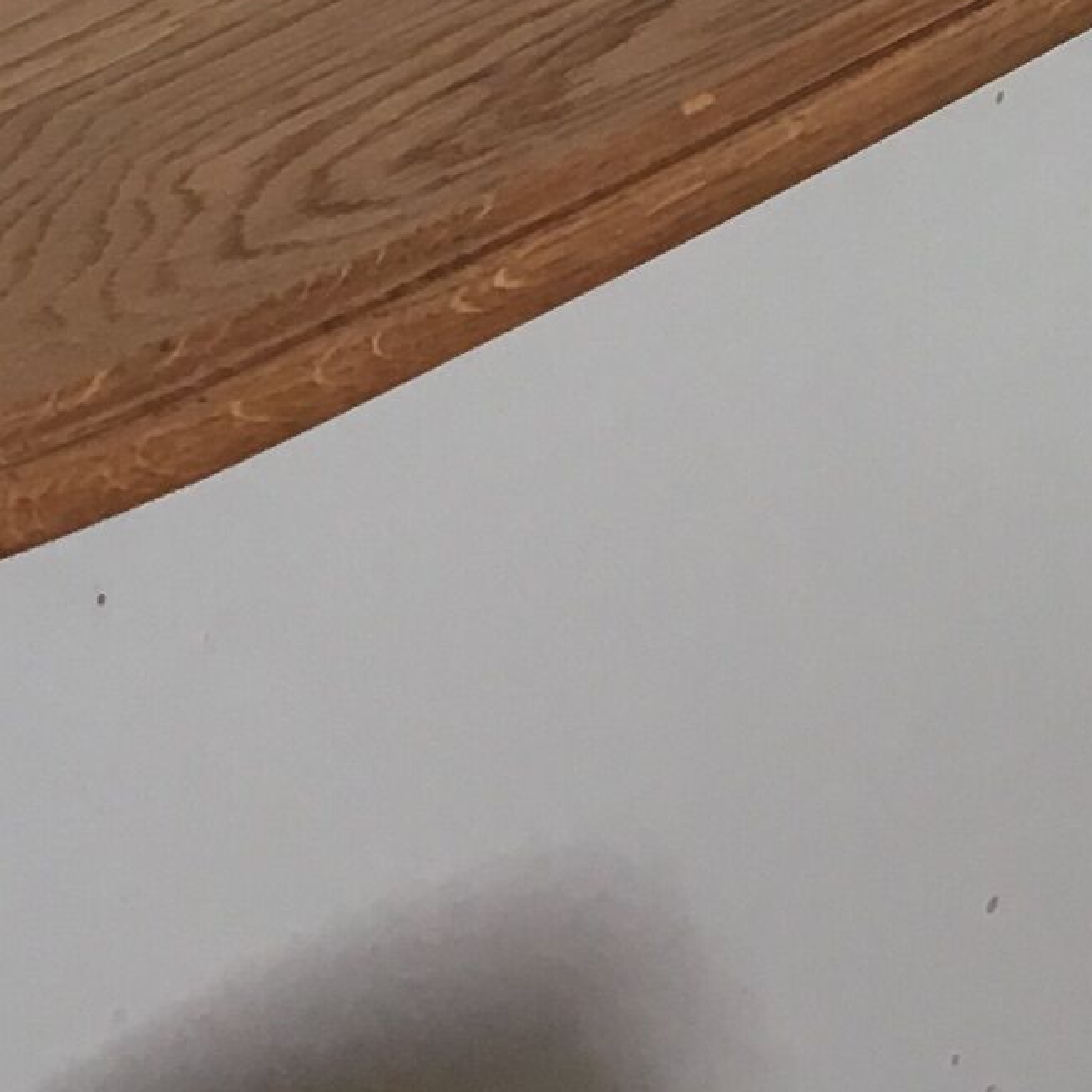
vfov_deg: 11.1
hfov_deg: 11.0
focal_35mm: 158
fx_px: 5639
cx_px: 147
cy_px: 723
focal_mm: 4.15
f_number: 2.2
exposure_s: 1/33
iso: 80
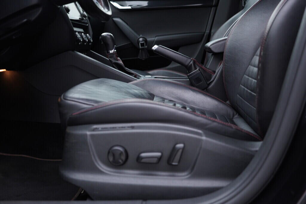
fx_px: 306
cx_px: 153
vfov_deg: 36.9
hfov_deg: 53.1
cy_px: 102
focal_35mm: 36
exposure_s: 1/40
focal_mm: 24
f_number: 2.8
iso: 160
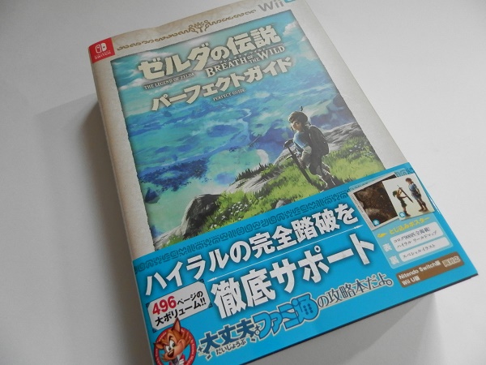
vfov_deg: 54.9
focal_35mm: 25
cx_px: 243
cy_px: 182
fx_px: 351
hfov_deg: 69.4
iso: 400
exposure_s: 1/80
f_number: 3.1
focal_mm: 4.5
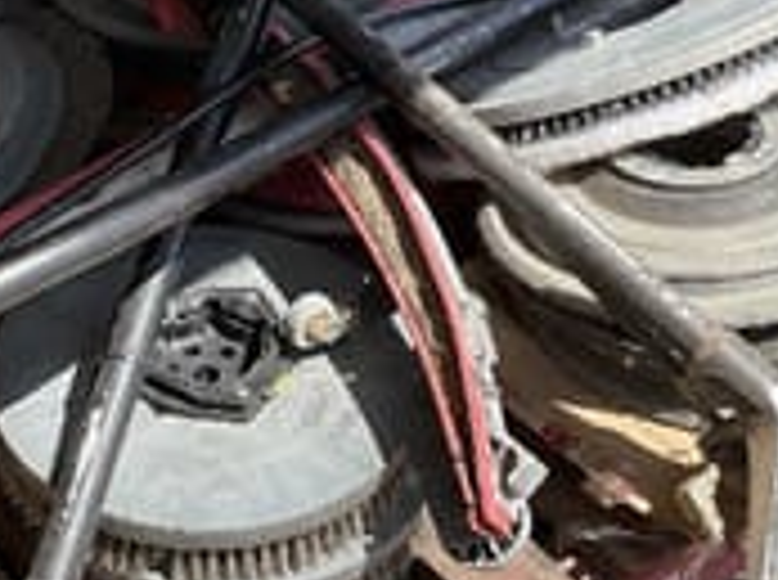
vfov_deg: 17.5
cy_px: 263
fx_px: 1884
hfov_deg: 23.2
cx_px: 229
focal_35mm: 84
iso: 25
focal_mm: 3
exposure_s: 1/1076
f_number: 1.8
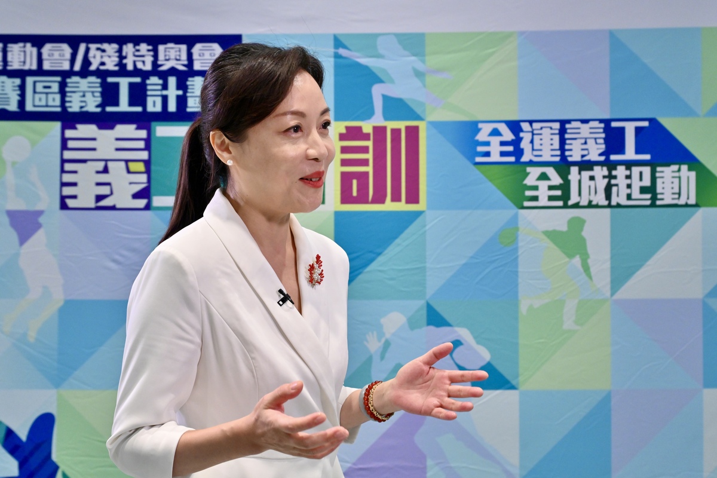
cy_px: 239
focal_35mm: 50
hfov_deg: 39.6
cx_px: 358
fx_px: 996
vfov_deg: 27.0
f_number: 6.3
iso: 2000
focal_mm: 50
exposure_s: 1/250
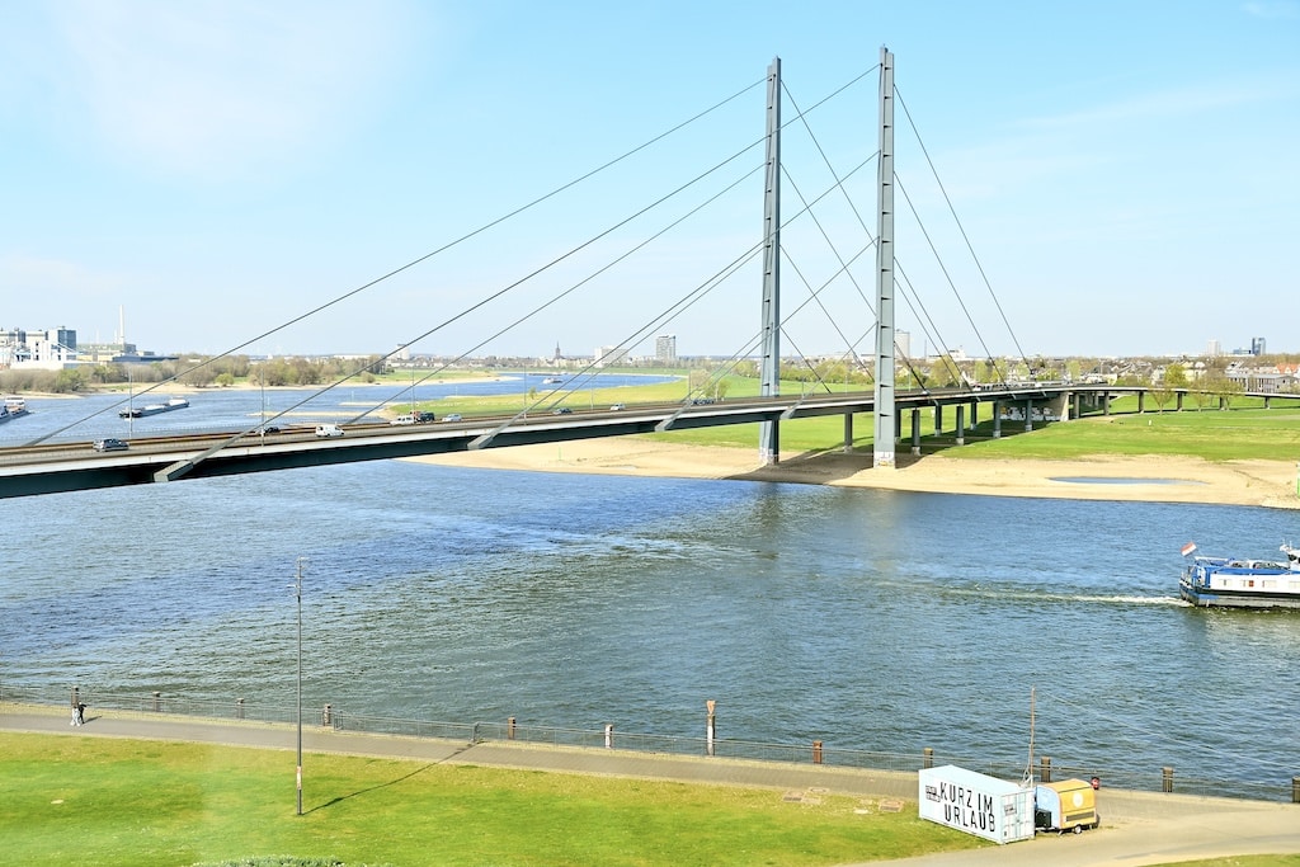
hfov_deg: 48.5
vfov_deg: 33.4
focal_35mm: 40
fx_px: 1445
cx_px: 650
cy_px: 434
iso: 100
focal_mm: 40
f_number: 5
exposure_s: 1/200
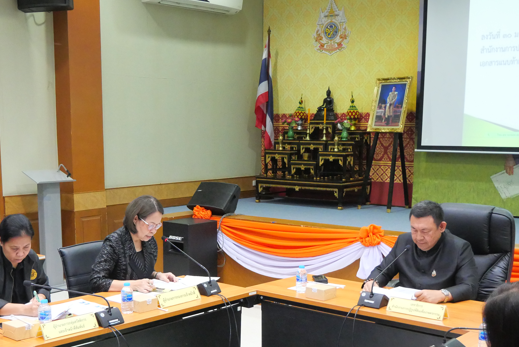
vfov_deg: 27.8
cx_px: 204
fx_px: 692
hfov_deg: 40.9
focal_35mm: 48
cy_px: 254
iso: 3200
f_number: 4
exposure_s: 1/80
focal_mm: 15
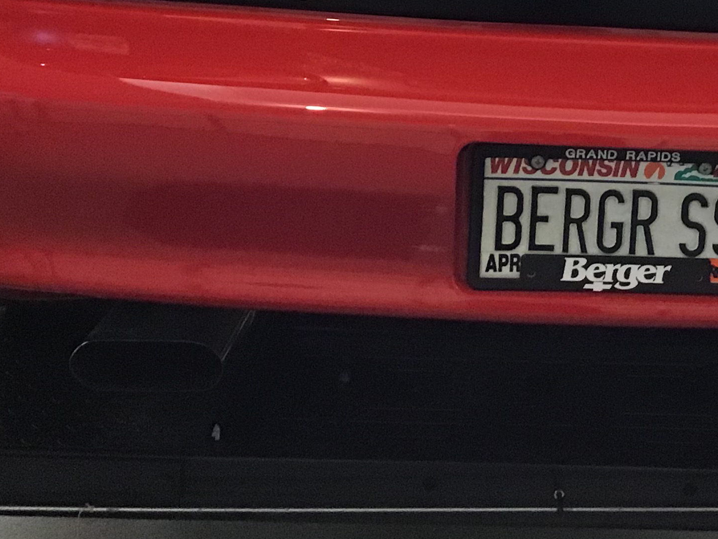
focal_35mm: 70
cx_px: 593
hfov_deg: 27.1
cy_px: -3
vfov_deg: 20.3
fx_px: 1452
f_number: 2.4
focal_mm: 3.3
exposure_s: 1/30
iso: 200
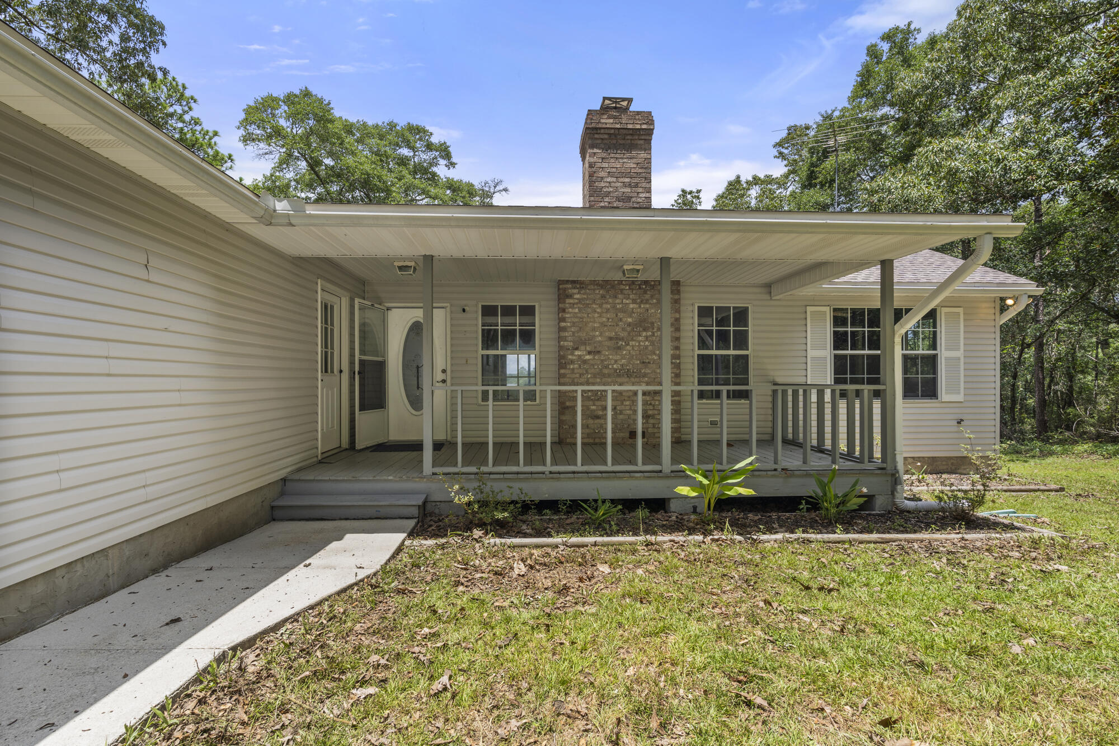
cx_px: 560
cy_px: 373
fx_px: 513
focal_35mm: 16
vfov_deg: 72.0
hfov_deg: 95.0
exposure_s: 1/100
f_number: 8
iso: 100
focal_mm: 16.5
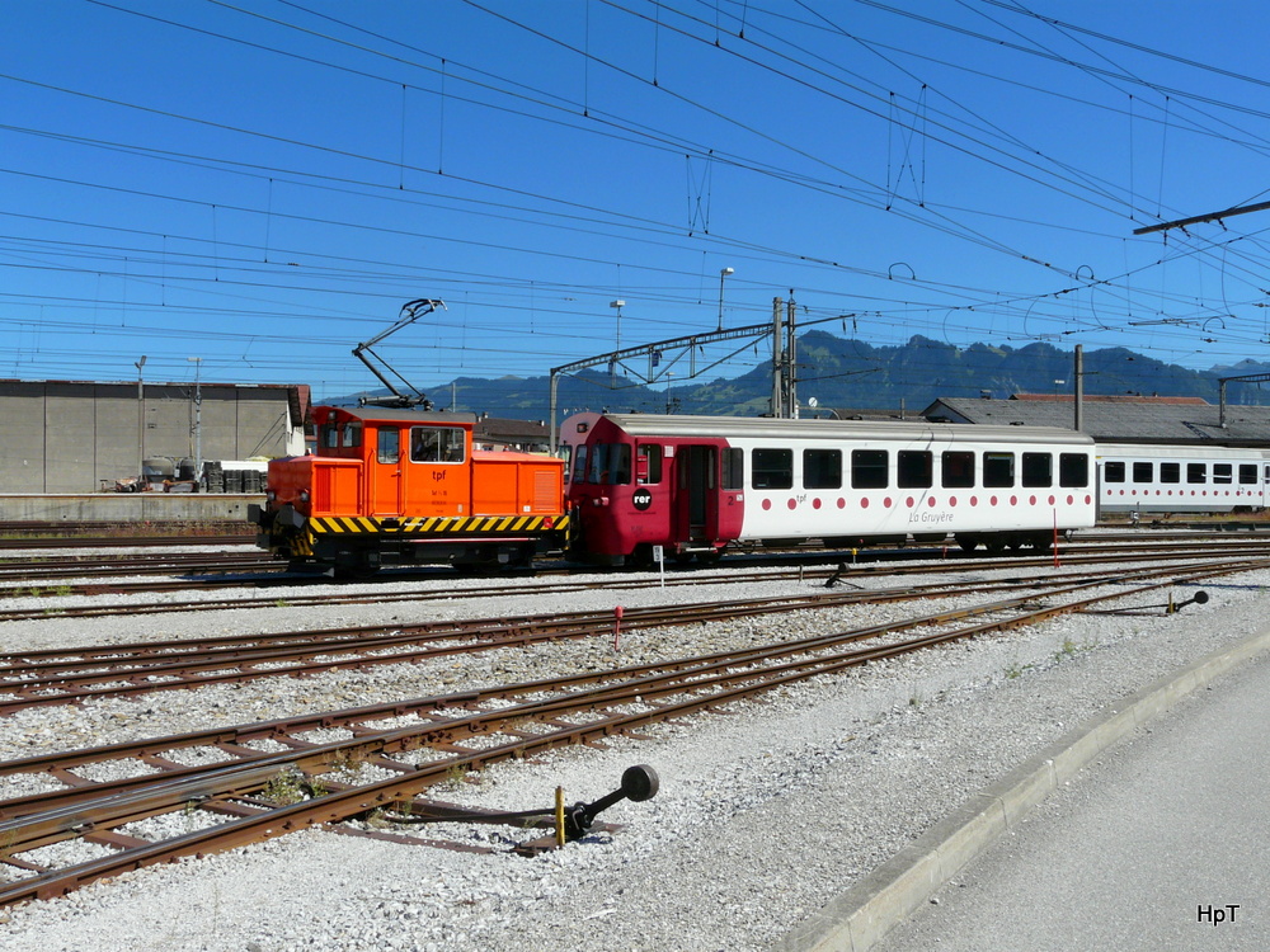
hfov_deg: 51.4
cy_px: 476
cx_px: 635
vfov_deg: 39.7
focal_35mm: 36
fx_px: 1321
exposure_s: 1/400
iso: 100
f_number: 6.3
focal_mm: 5.9
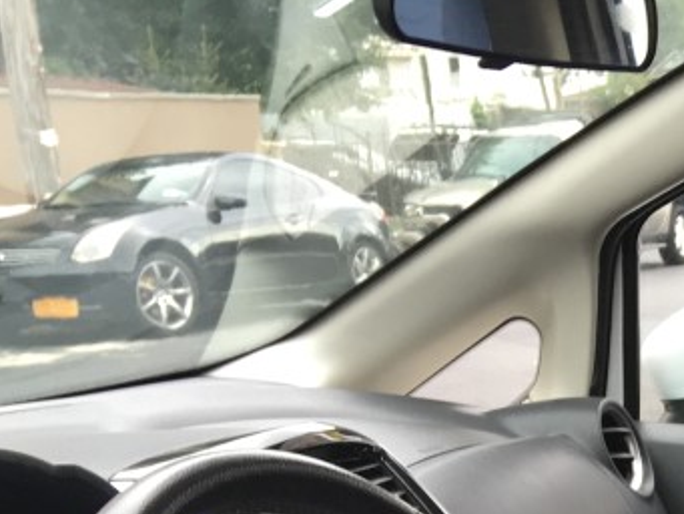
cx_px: 927
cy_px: 755
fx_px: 1720
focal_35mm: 87
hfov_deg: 20.3
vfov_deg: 15.7
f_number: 2.2
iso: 40
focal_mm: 4.15
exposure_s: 1/120
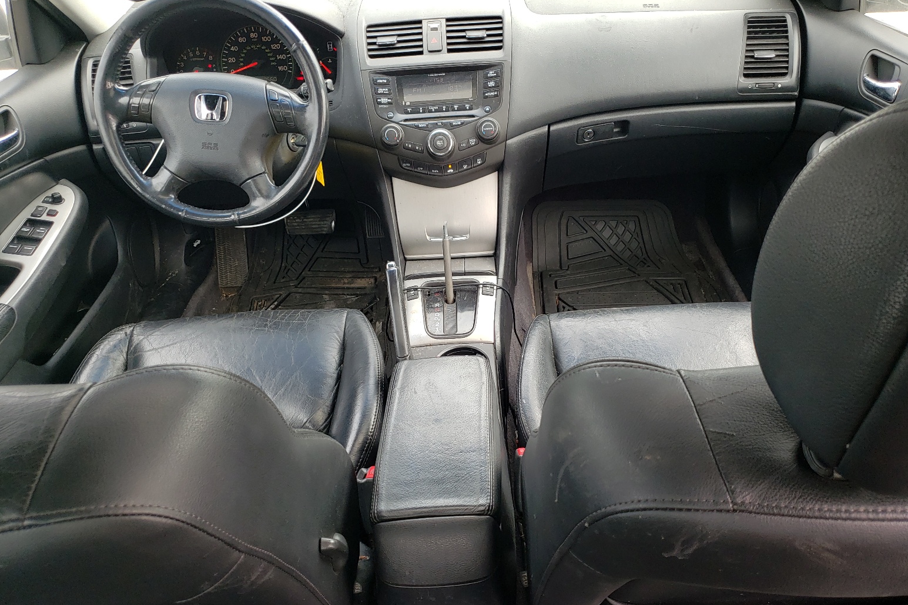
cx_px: 461
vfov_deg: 46.3
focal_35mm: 28
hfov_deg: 65.5
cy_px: 332
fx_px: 706
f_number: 1.5
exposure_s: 1/179
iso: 50
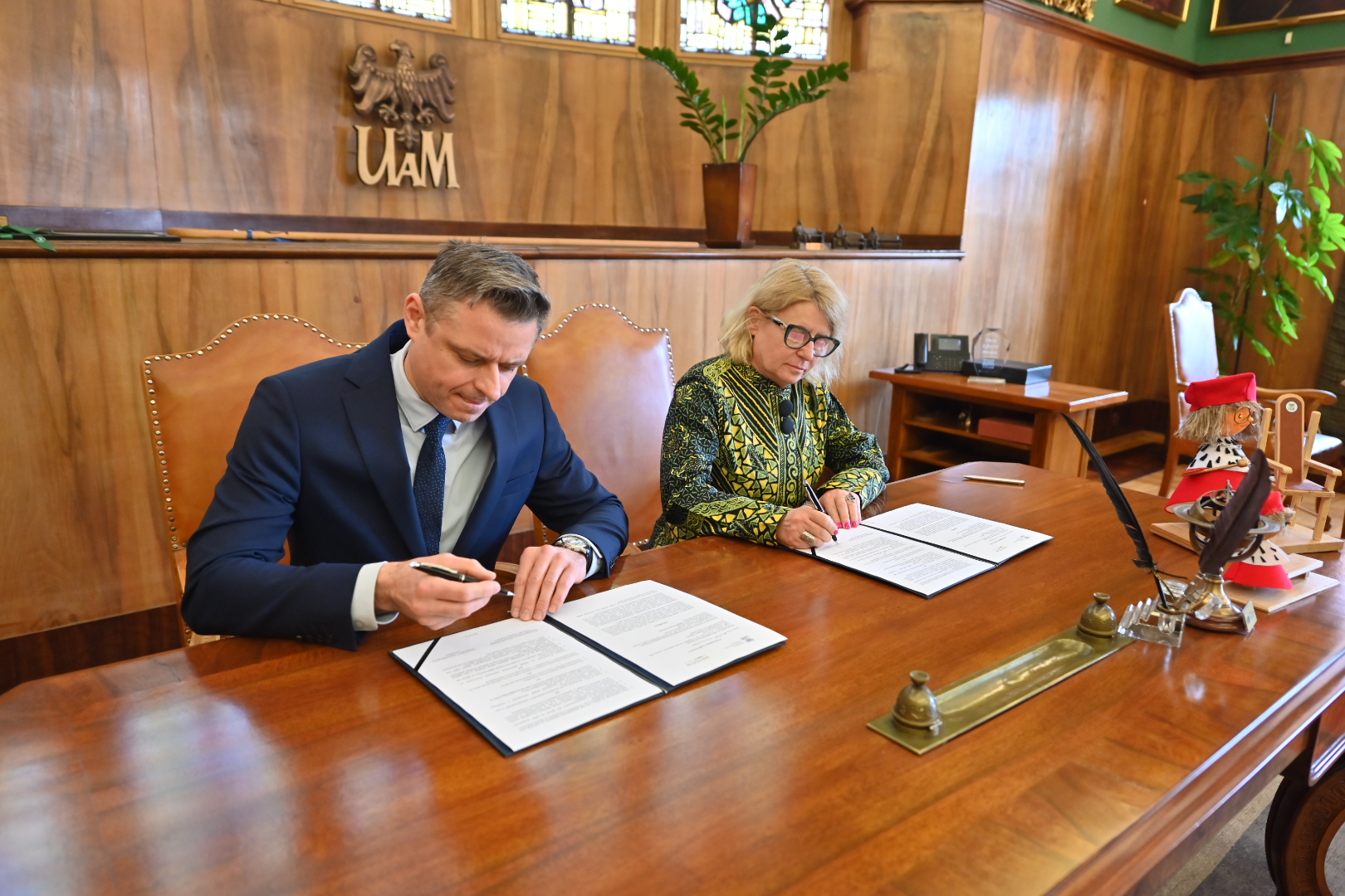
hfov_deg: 73.7
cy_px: 448
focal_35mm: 24
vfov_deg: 53.1
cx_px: 672
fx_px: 897
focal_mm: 24
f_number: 2.8
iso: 1250
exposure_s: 1/250
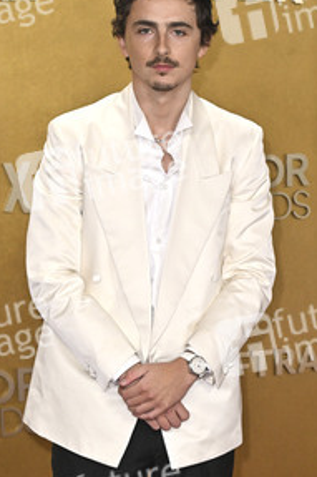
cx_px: 149
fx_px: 1362
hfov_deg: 13.3
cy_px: 254
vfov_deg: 19.8
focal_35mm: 103
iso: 2500
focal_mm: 74
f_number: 6.3
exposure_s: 1/320
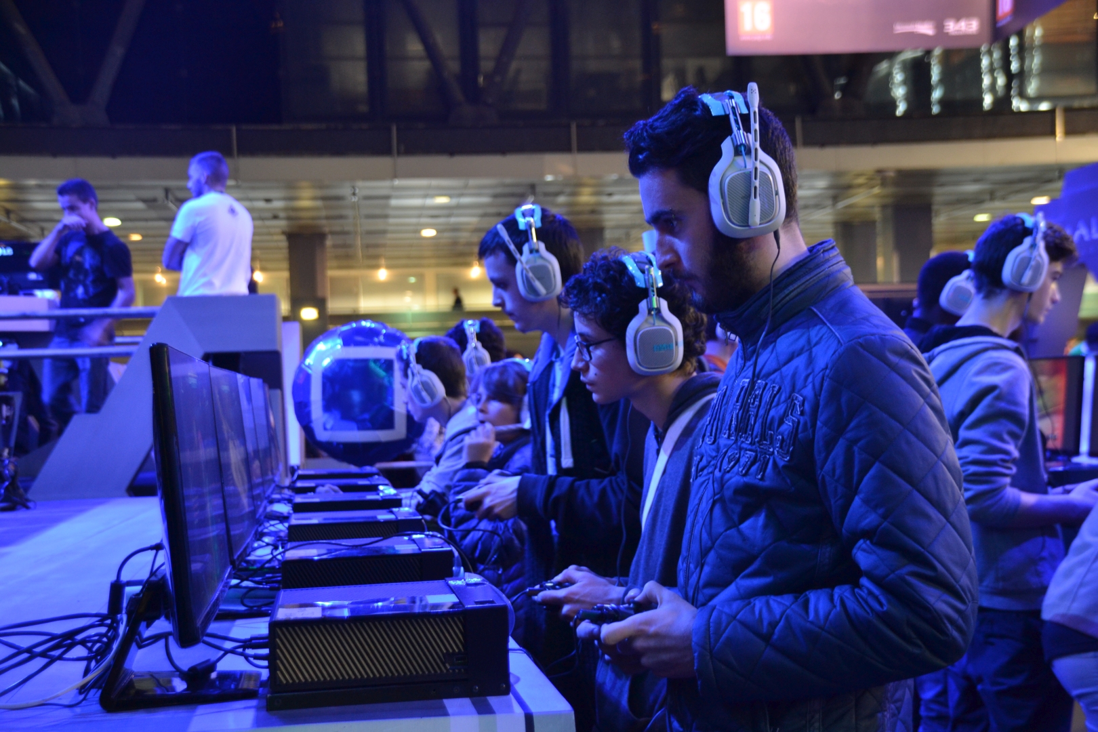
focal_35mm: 57
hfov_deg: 35.1
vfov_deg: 23.8
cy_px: 366
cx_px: 549
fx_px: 1738
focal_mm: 38
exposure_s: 1/15
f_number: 4.2
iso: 720
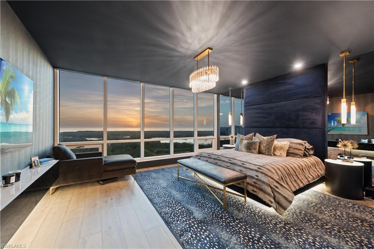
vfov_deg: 81.2
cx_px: 187
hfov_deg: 104.2
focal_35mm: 14
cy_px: 124
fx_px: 145
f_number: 9
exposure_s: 1/1.25
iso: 320
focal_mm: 14
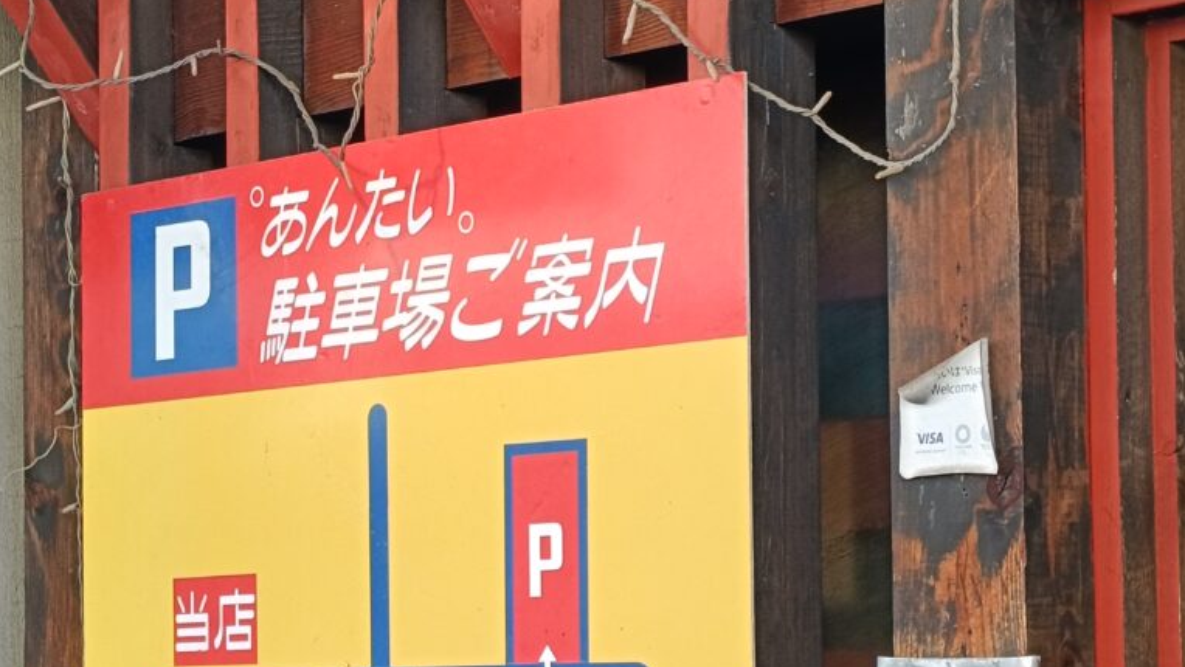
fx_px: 3394
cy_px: 489
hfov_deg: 19.8
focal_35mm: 108
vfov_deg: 11.2
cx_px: 434
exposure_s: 1/60
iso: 80
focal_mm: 4.7
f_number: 1.7
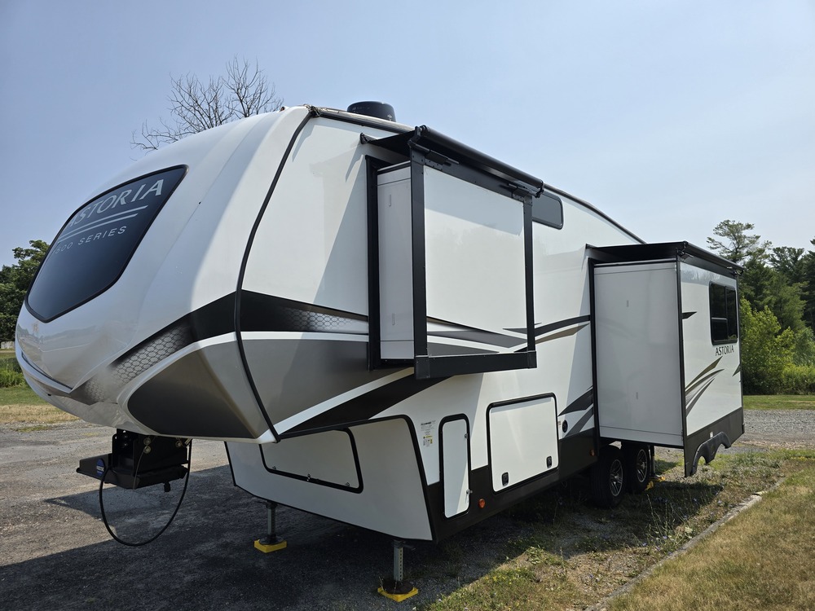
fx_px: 542
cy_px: 306
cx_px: 408
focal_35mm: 23
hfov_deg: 73.9
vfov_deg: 58.9
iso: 12
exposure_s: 1/1321
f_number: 1.7
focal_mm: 6.3
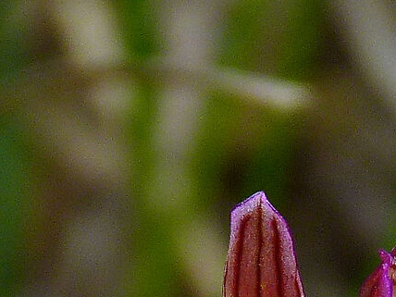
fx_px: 14757
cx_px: 436
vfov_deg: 1.2
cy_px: 748
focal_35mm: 1290
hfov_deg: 1.5
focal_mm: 41.4
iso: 100
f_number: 4
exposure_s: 1/100
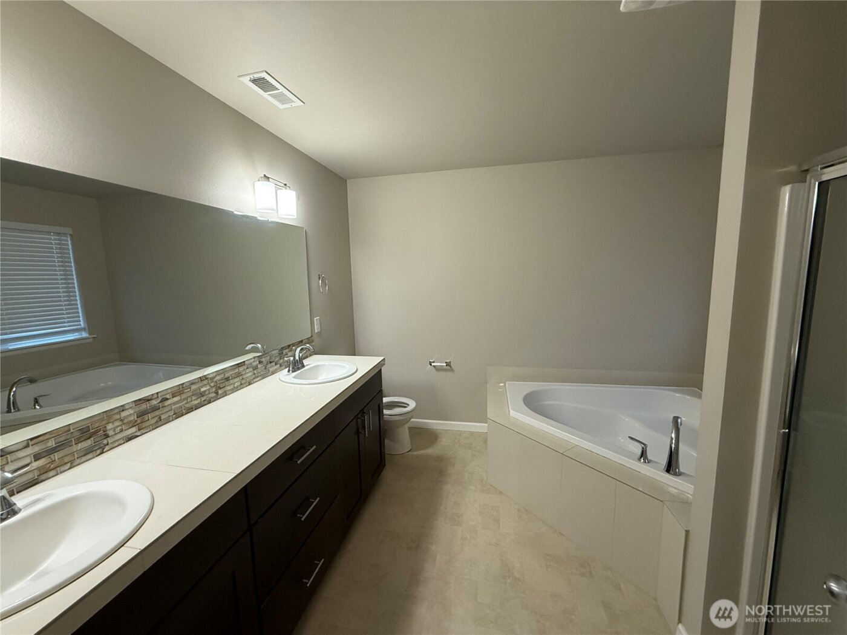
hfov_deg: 102.1
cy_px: 318
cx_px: 424
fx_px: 343
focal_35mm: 14
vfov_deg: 85.7
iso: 320
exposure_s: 1/120
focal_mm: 2.22
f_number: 2.2
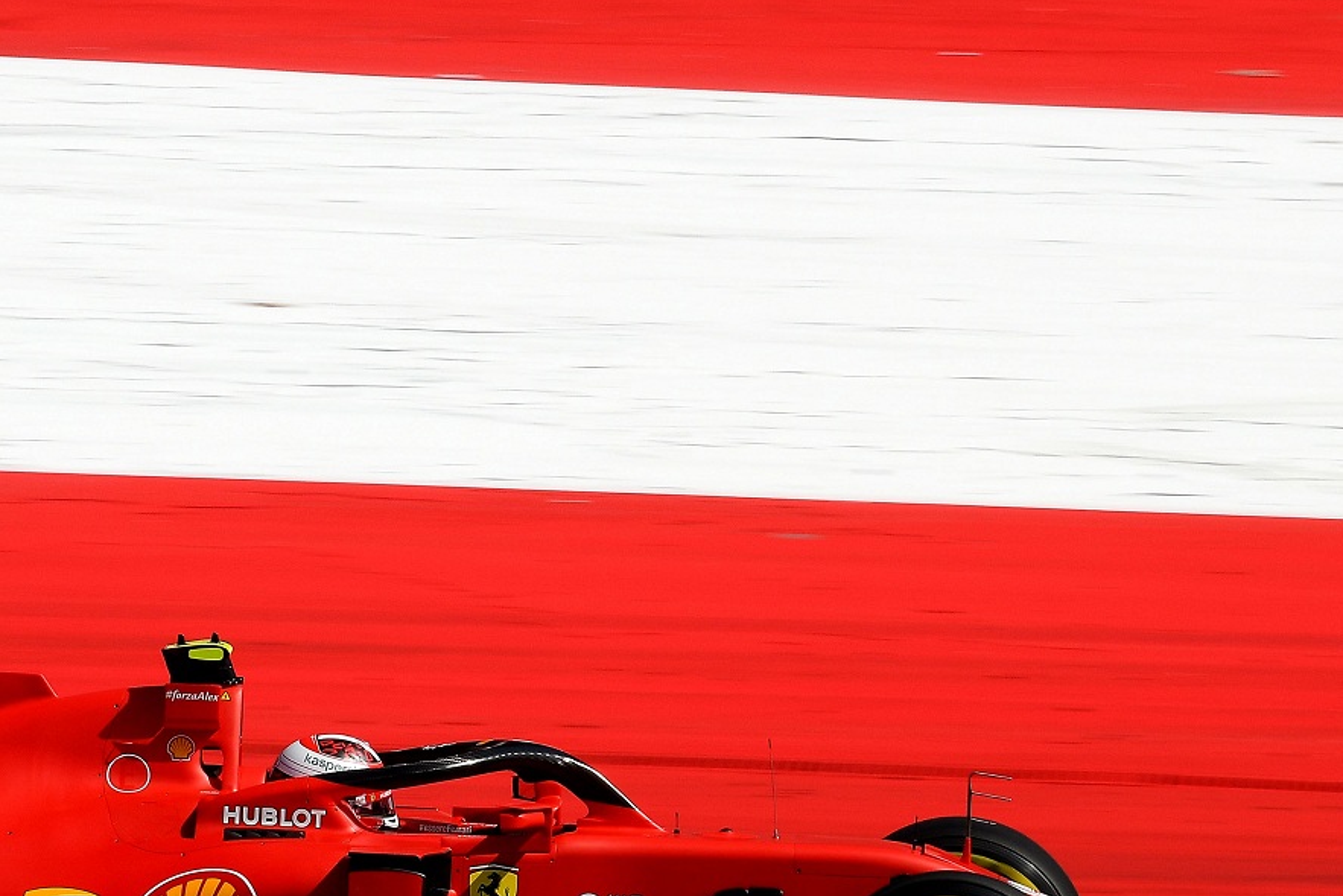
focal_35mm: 385
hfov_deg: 5.3
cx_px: 269
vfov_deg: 3.6
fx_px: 14364
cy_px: 714
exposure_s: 1/500
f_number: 14
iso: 320
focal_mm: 200
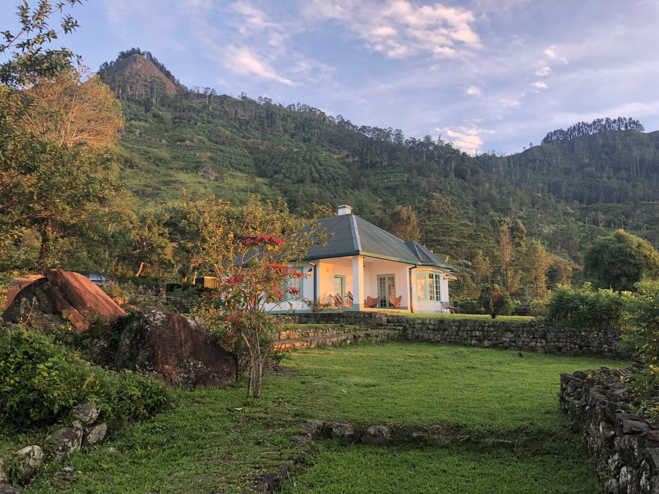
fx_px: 533
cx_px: 330
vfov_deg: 49.7
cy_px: 247
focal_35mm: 28
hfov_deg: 63.4
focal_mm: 4
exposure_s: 1/120
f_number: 1.8
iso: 50
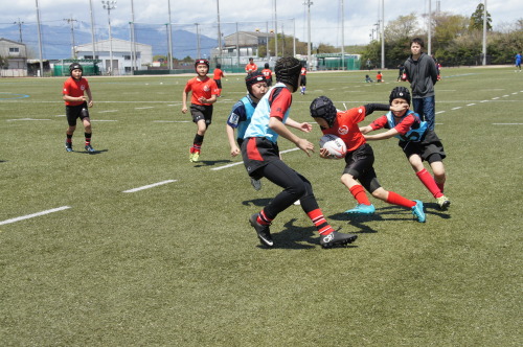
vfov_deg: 23.1
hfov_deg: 34.2
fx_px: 849
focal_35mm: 58
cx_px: 262
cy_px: 174
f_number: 5.6
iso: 400
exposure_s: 1/1250
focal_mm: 39
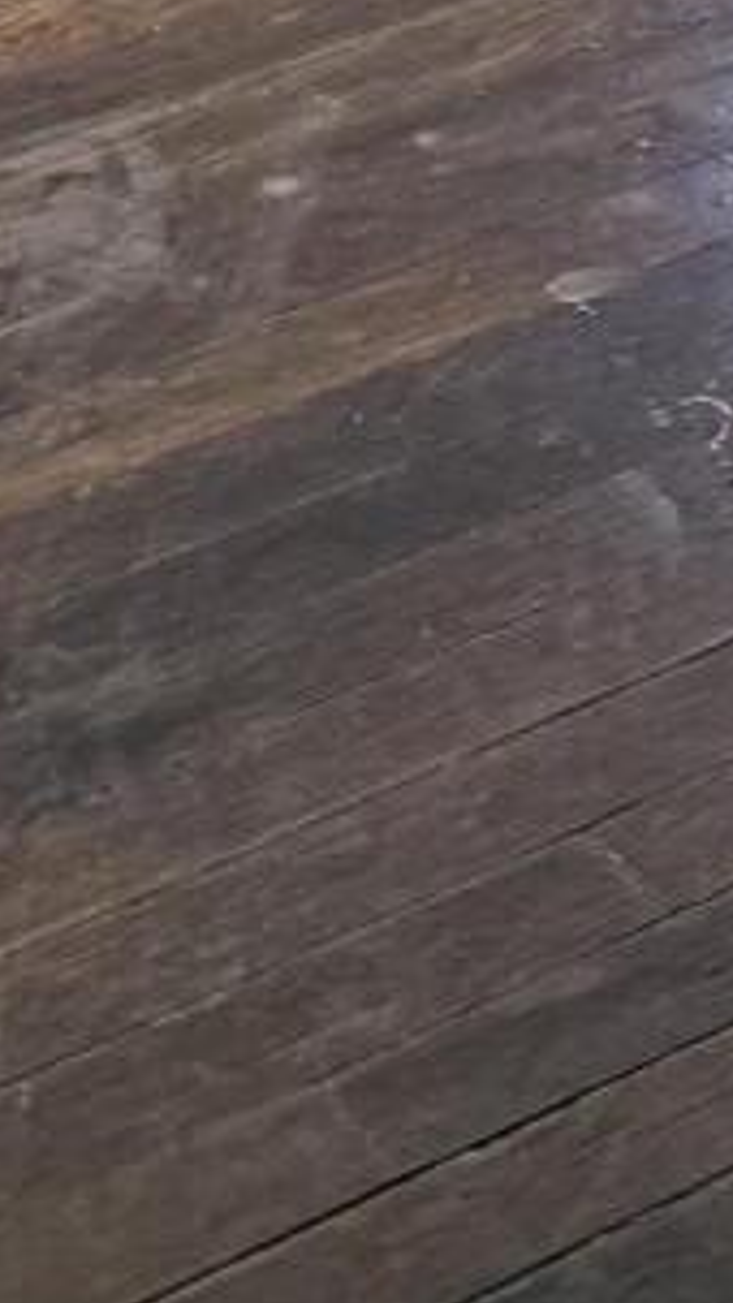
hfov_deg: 6.4
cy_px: -2287
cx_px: 2152
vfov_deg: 10.1
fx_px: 5974
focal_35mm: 173
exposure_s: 1/168
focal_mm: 6.76
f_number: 1.78
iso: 200
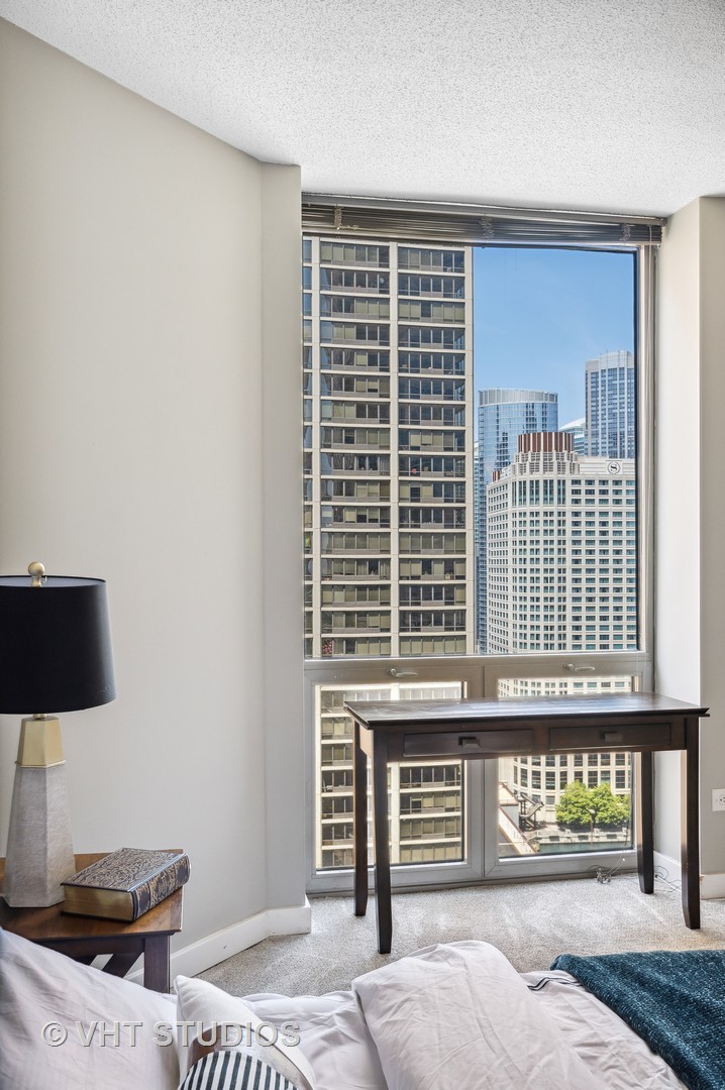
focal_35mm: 30
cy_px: 545
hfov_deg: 43.5
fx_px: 908
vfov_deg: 62.0
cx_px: 362
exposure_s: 1/20
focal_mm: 20
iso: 200
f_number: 9.5
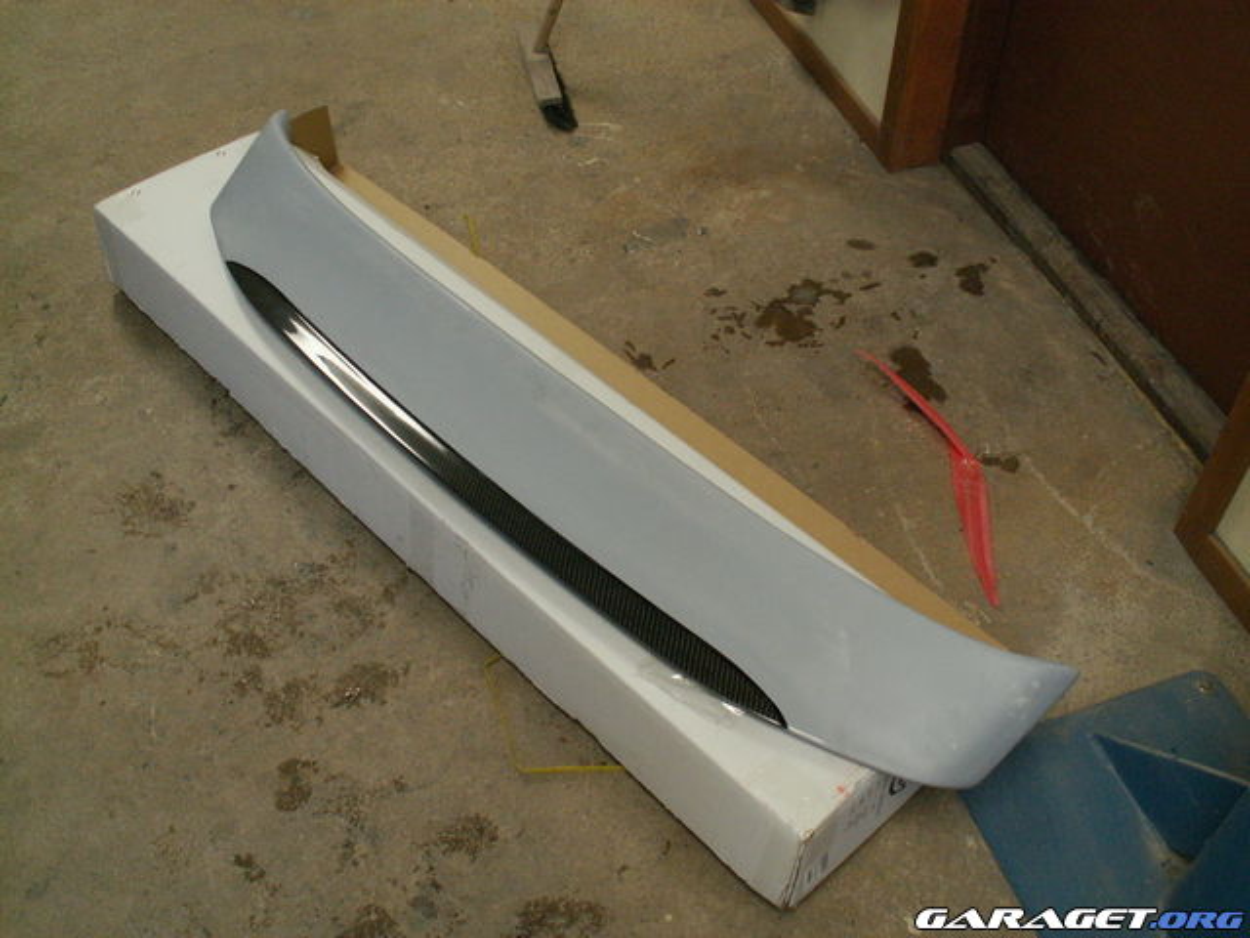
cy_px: 469
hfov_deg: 52.6
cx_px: 625
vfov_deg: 40.7
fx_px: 1264
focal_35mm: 35
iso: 160
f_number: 2.8
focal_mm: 5.86
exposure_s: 1/25
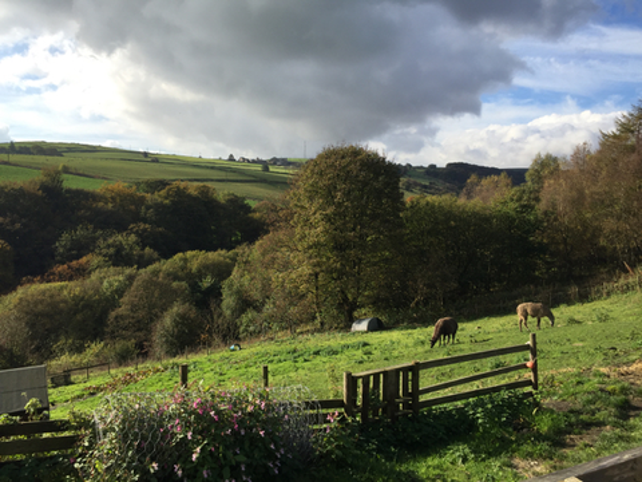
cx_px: 321
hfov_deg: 61.7
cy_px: 241
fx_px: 538
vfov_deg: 48.2
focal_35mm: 29
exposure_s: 1/1464
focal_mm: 4.15
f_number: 2.2
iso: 32
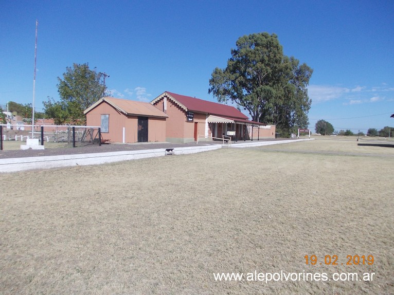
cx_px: 197
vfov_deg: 49.7
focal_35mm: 28
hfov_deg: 63.5
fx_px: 319
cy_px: 148
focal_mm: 4
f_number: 5.4
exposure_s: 1/640
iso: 80
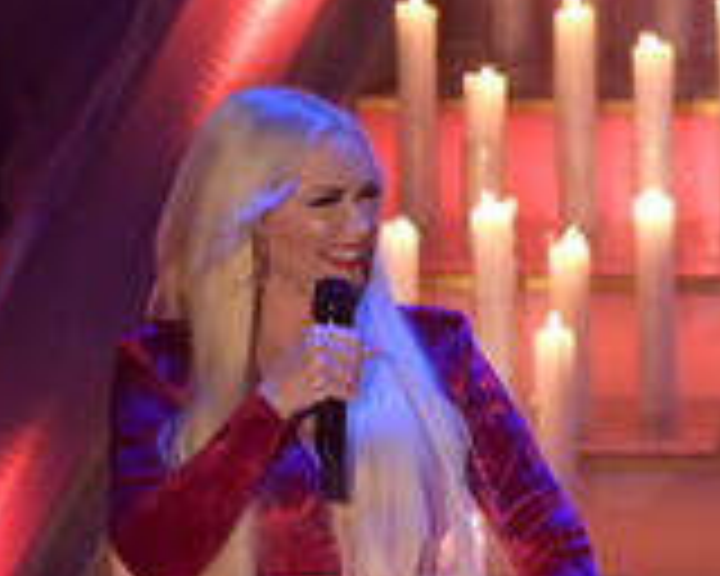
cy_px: 662
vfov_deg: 1.3
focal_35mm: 1213
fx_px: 25848
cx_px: 956
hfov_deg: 1.6
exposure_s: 1/400
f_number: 5.6
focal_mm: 460
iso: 12800
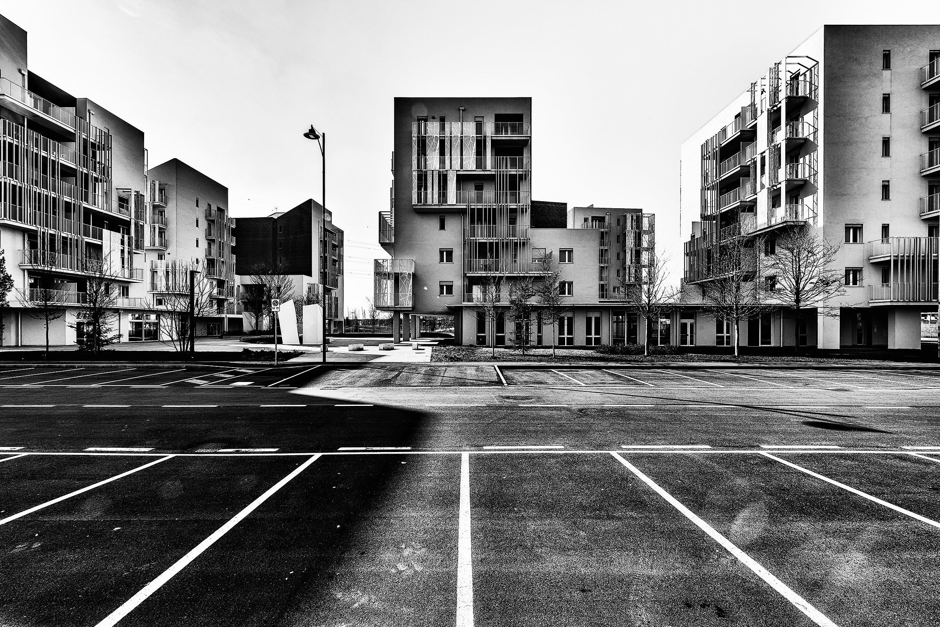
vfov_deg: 77.4
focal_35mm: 15
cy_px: 314
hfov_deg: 100.4
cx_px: 470
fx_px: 392
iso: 100
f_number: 16
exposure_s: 1/80
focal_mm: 15
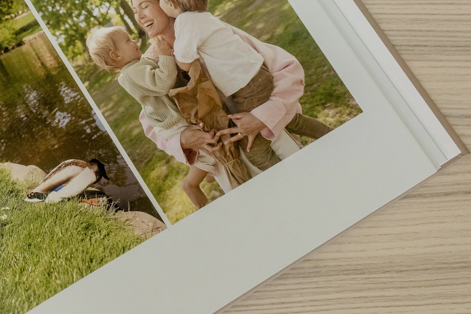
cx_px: 13
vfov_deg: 12.1
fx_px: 1478
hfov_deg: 17.7
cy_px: 54
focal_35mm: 113
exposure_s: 1/1000
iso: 800
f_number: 5
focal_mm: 42
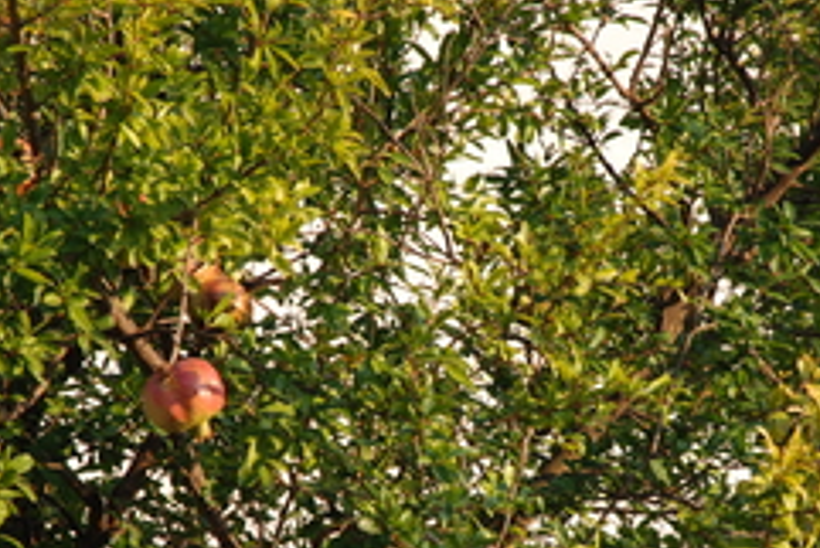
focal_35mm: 378
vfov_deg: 3.6
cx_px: 490
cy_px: 417
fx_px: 8613
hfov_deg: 5.5
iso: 100
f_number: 5.6
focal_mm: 135
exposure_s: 1/60
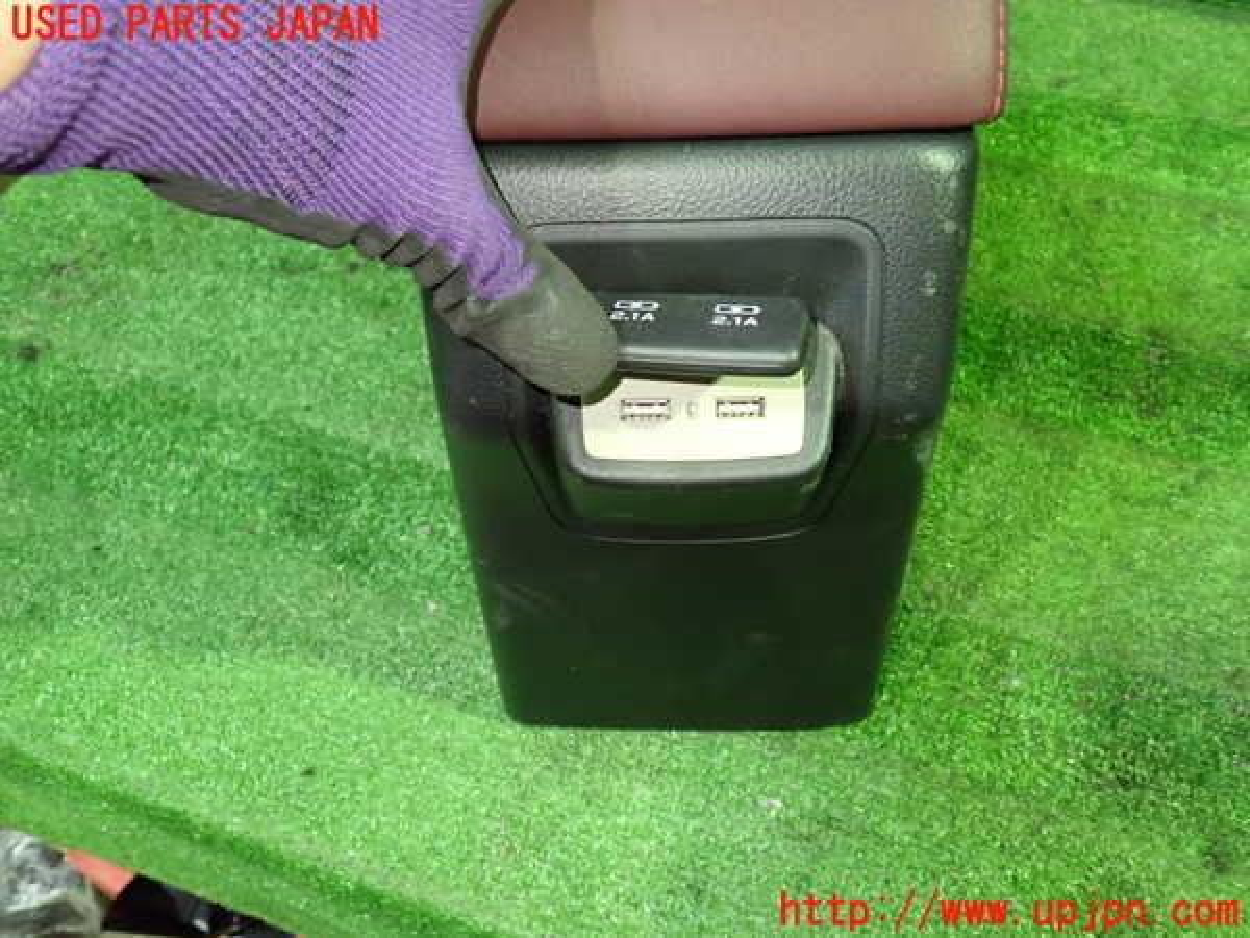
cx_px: 625
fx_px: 1083
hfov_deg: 60.0
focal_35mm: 30
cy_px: 469
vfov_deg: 46.8
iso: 800
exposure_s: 1/30
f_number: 2.3
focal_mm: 5.4
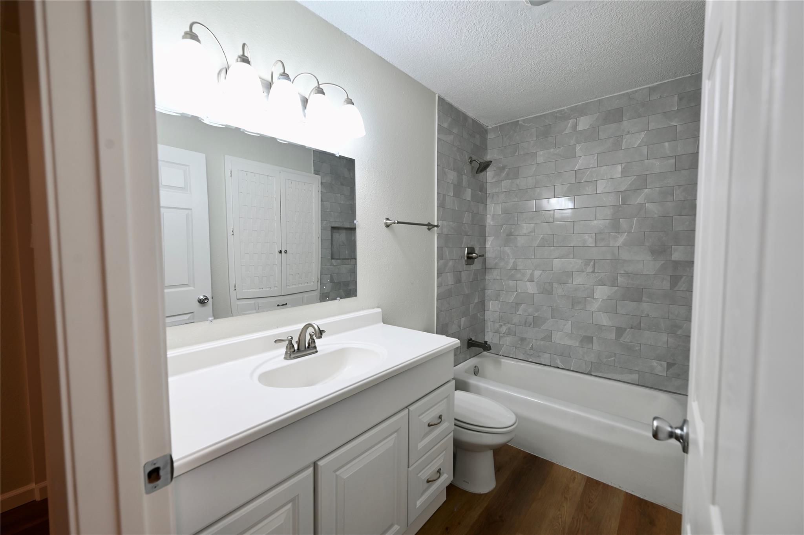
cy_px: 268
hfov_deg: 102.3
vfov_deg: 79.1
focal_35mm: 14
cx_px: 402
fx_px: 324
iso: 125
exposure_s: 1/15
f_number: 6.3
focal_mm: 14.5
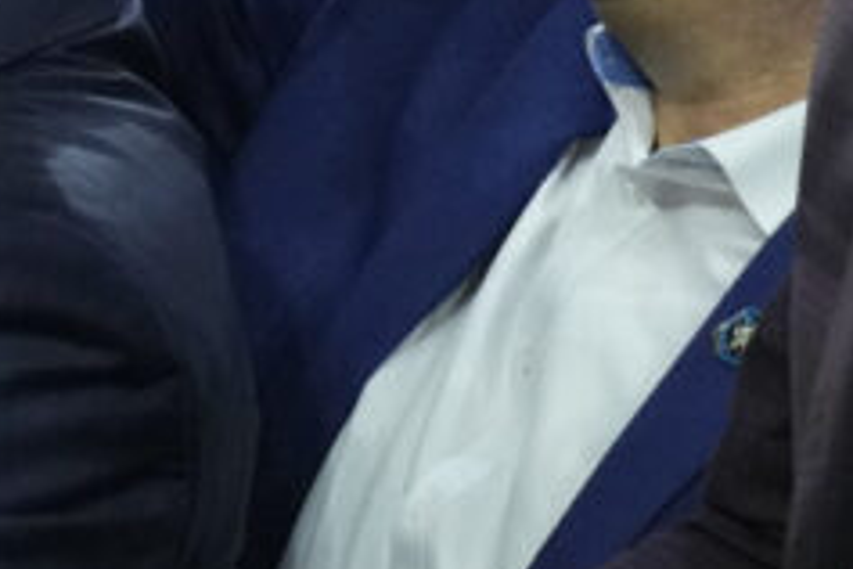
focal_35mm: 926
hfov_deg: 2.2
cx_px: -1274
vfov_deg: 1.5
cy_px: -346
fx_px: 21939
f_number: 2.8
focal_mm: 146
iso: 4000
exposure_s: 1/1250
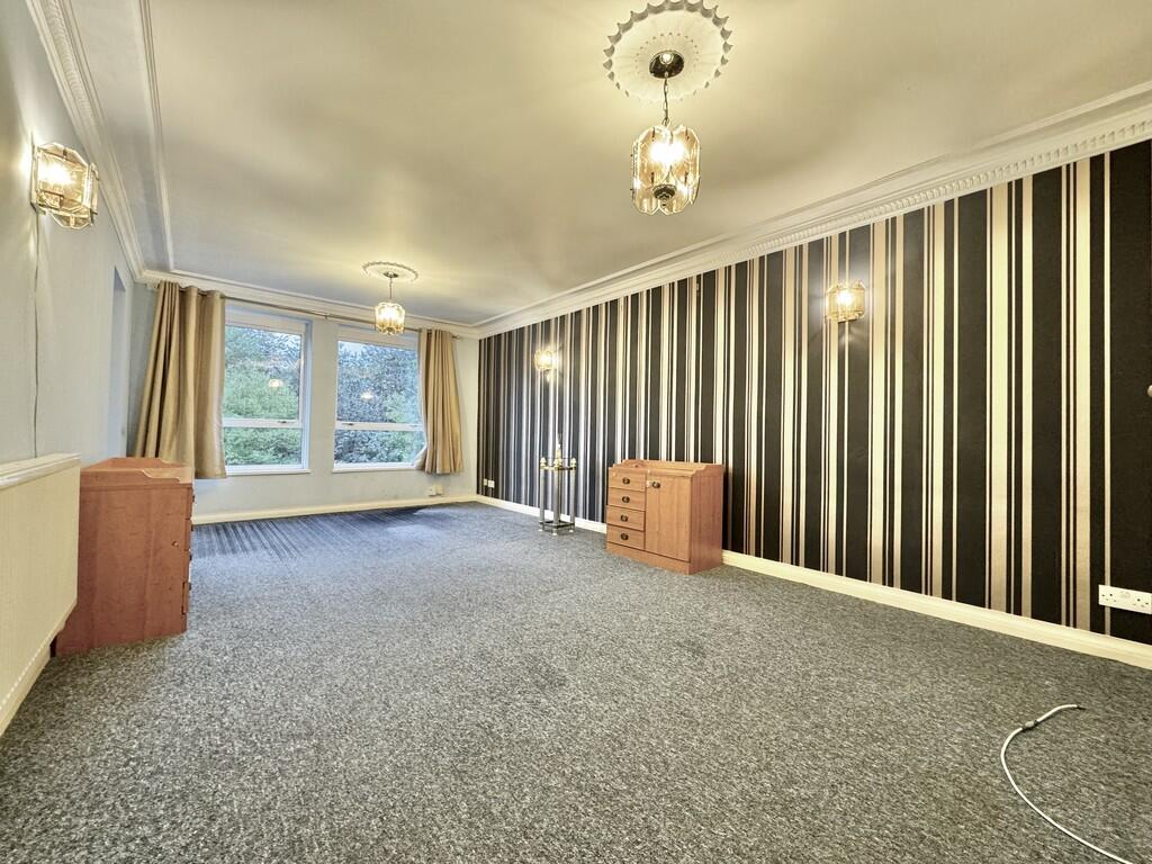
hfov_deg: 102.1
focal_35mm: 14
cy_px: 432
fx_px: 466
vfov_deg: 85.7
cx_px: 576
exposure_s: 1/50
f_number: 2.2
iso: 500
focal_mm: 2.22
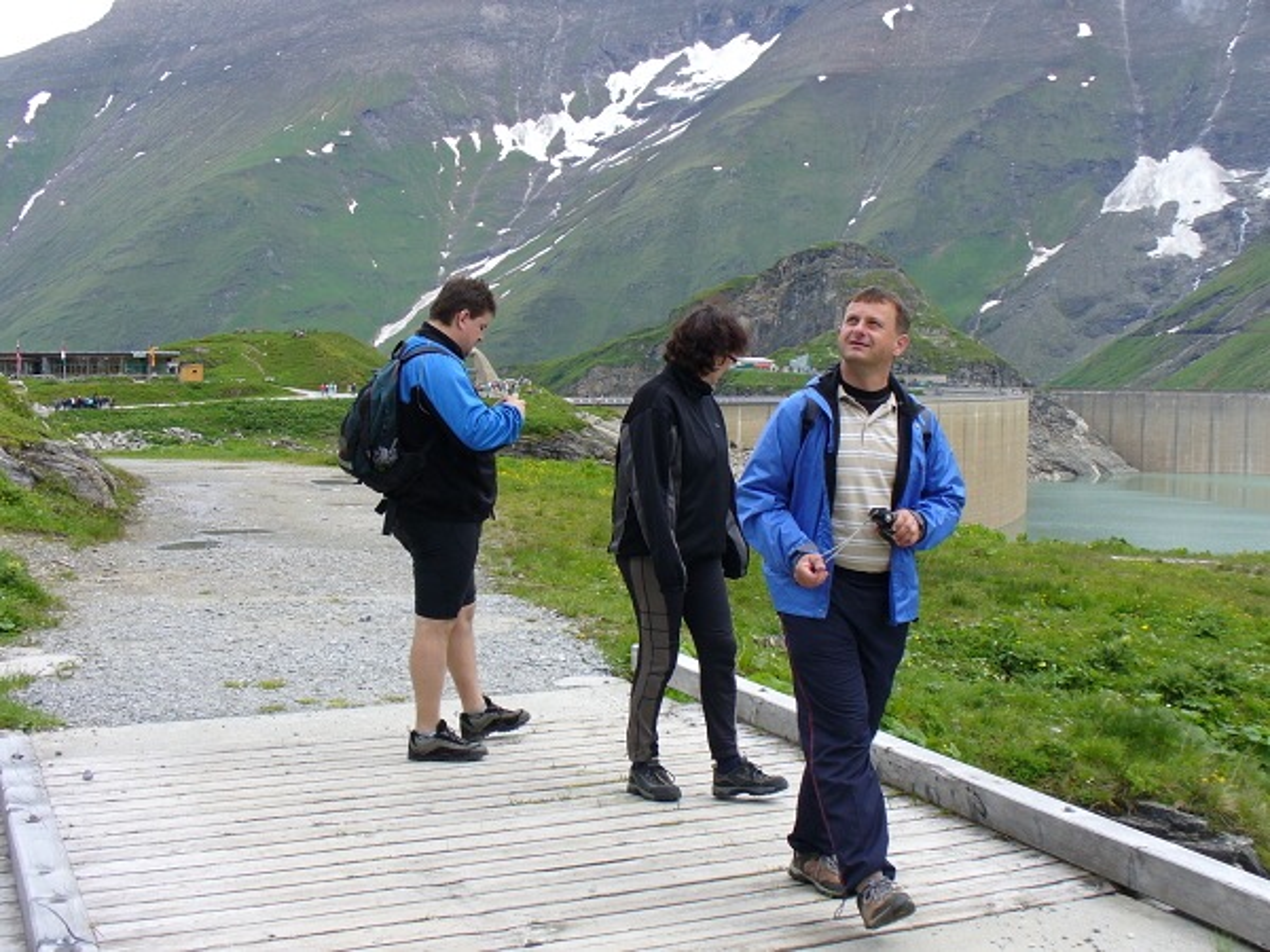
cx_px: 635
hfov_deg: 39.7
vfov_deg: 30.3
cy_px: 476
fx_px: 1761
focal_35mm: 48
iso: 80
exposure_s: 1/160
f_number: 6
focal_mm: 7.9
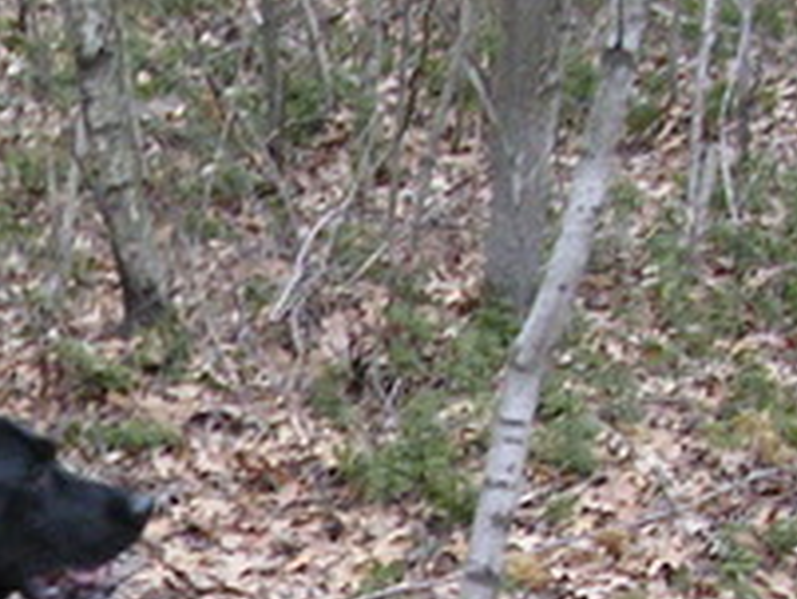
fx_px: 2788
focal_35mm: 121
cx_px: -357
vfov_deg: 12.0
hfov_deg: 15.2
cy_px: 714
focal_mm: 5.8
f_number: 2.8
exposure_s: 1/101
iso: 400
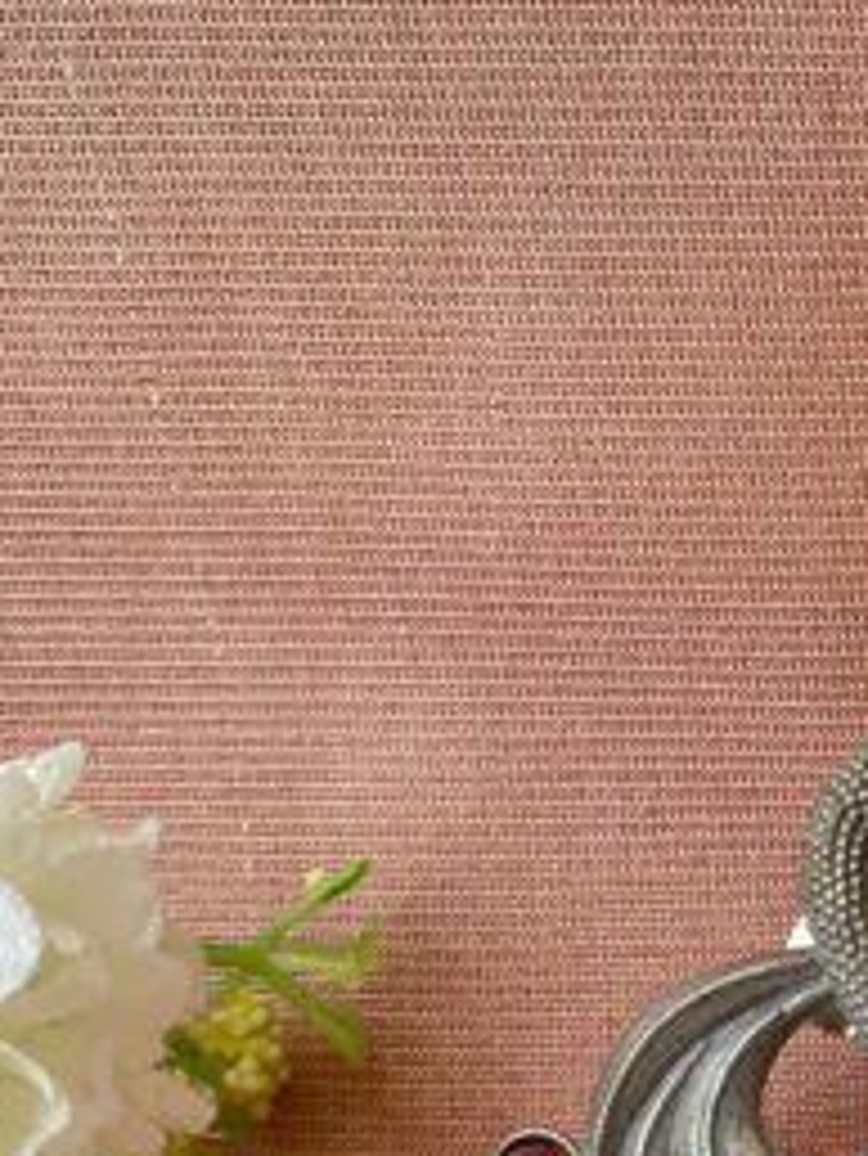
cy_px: 931
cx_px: 1318
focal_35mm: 81
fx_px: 2706
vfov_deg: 23.7
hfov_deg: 16.5
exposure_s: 1/122
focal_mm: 4.25
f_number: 1.8
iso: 64
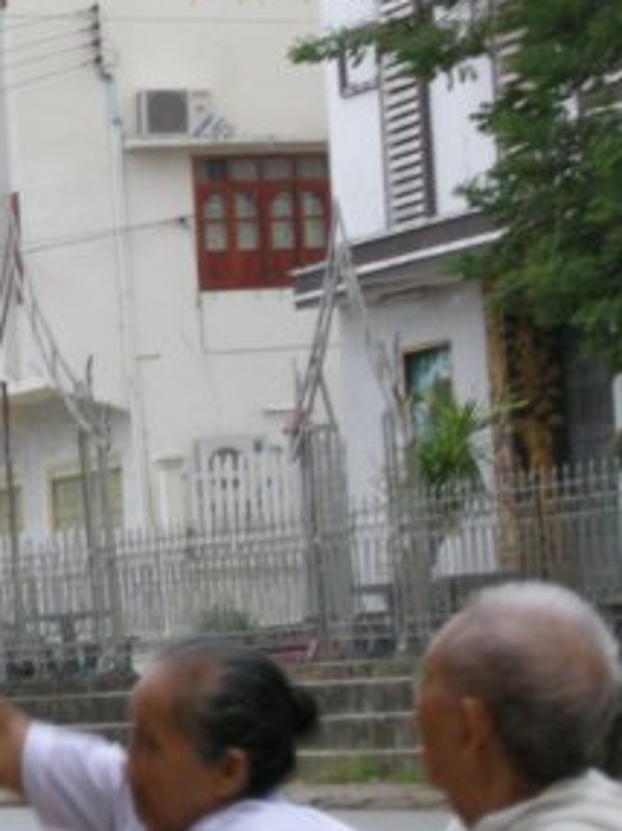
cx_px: -169
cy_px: 308
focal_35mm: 262
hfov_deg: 5.6
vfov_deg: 7.6
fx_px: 6286
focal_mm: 24.5
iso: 284
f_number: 5.1
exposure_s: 1/11.1
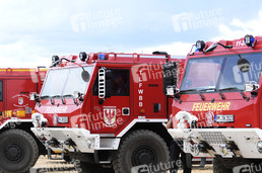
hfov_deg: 14.7
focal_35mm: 140
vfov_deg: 9.8
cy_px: 96
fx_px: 1017
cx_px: 171
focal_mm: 80
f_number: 5
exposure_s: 1/3200
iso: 2000
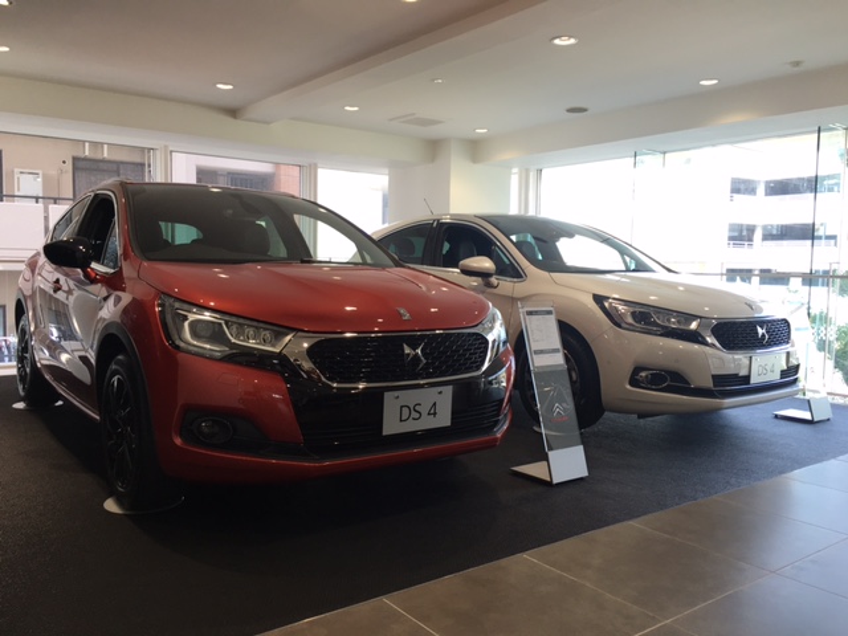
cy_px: 318
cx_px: 424
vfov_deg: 48.2
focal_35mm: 29
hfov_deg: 61.7
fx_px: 710
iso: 40
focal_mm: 4.15
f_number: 2.2
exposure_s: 1/120
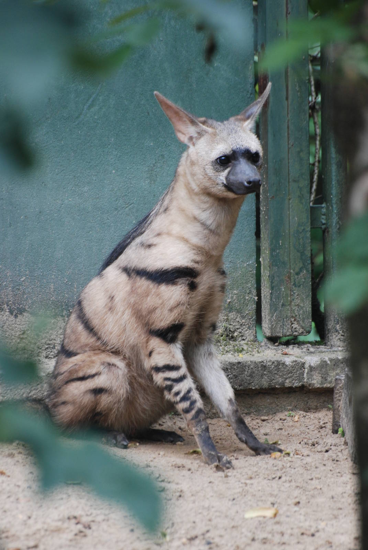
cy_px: 275
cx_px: 184
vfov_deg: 4.6
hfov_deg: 3.1
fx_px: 6880
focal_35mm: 450
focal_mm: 300
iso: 400
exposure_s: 1/200
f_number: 5.6
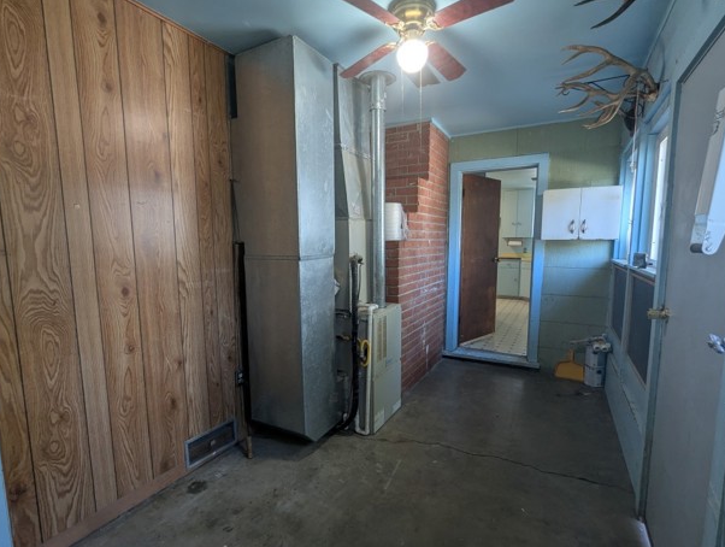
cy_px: 288
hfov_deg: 90.9
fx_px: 357
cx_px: 367
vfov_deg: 74.9
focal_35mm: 17
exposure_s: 1/40
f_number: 2.2
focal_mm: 2.35
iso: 100
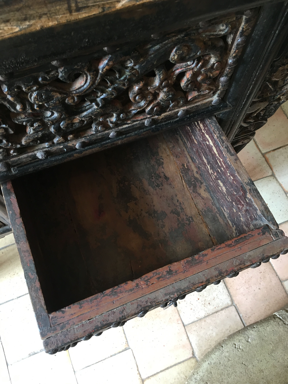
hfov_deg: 48.2
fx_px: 322
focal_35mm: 29
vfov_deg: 61.7
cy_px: 192
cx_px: 144
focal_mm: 4.15
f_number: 2.2
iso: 125
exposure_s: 1/33
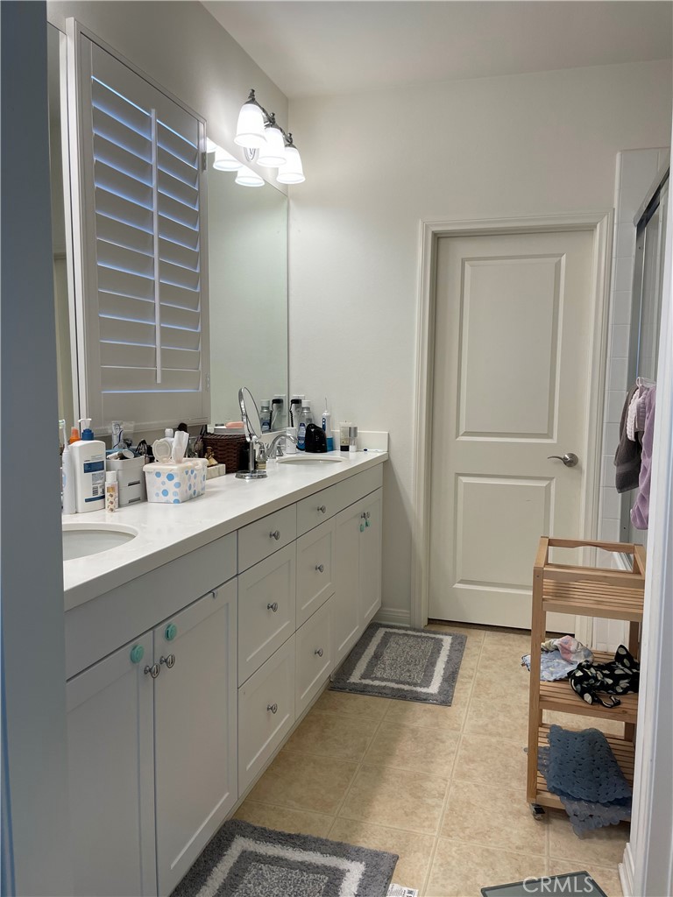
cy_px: 448
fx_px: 674
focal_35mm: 26
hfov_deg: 53.1
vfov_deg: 67.3
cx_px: 336
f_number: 1.6
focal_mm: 4.2
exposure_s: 1/120
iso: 64
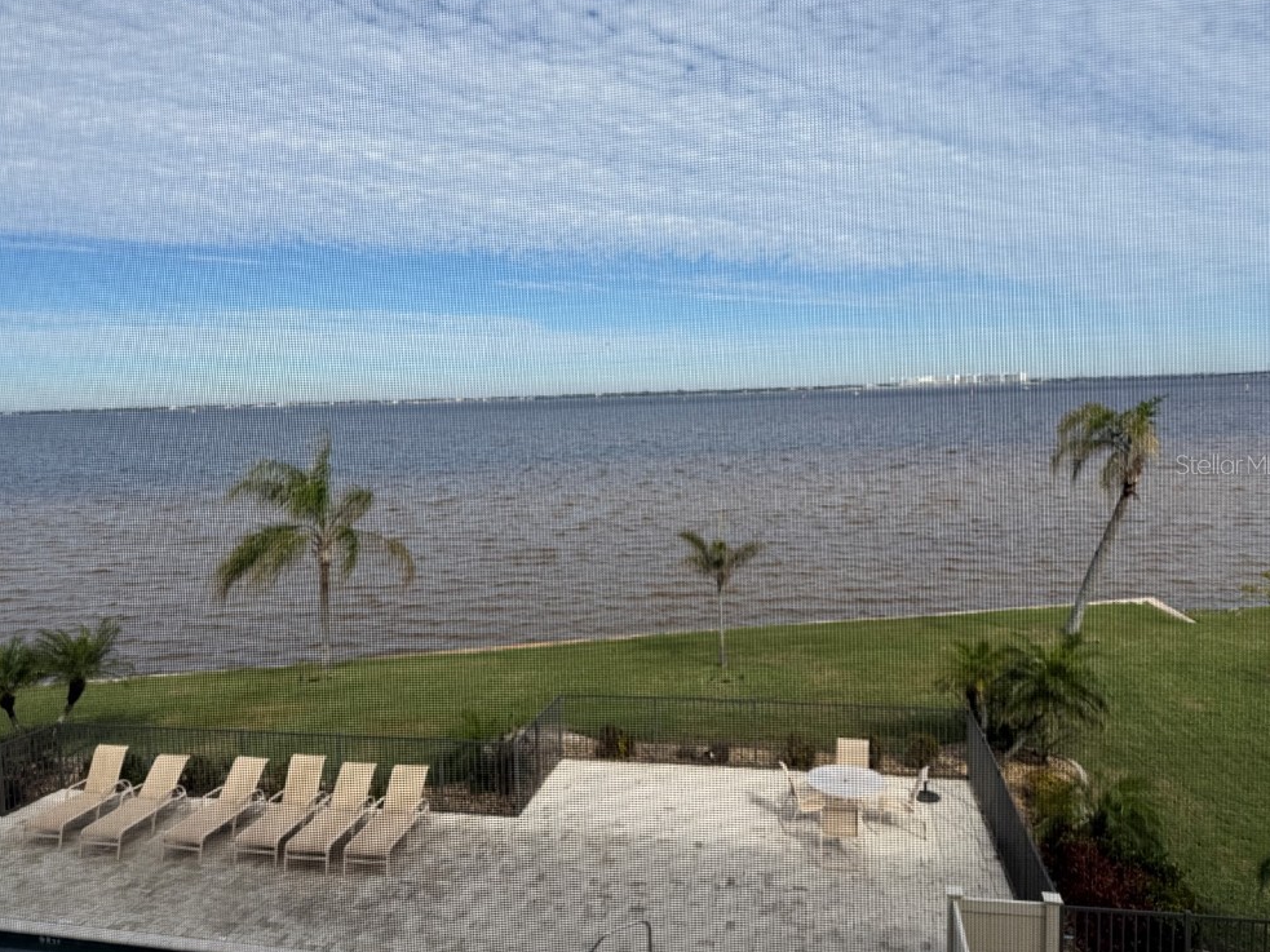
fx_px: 917
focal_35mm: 25
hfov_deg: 69.4
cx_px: 636
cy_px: 464
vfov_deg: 54.9
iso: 80
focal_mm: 6.76
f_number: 1.78
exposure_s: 1/4673
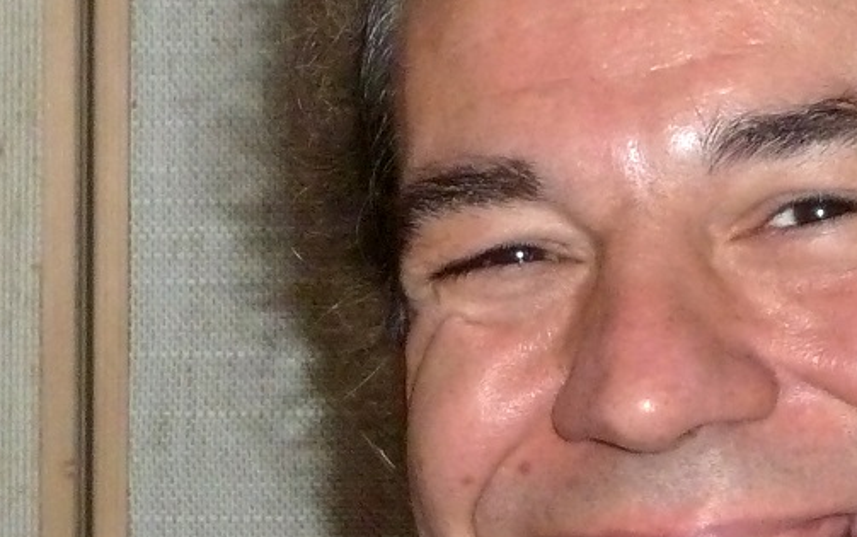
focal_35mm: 219
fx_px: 5118
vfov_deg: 6.0
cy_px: 525
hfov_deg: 9.6
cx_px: 204
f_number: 3.8
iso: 400
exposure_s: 1/60
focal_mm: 8.5
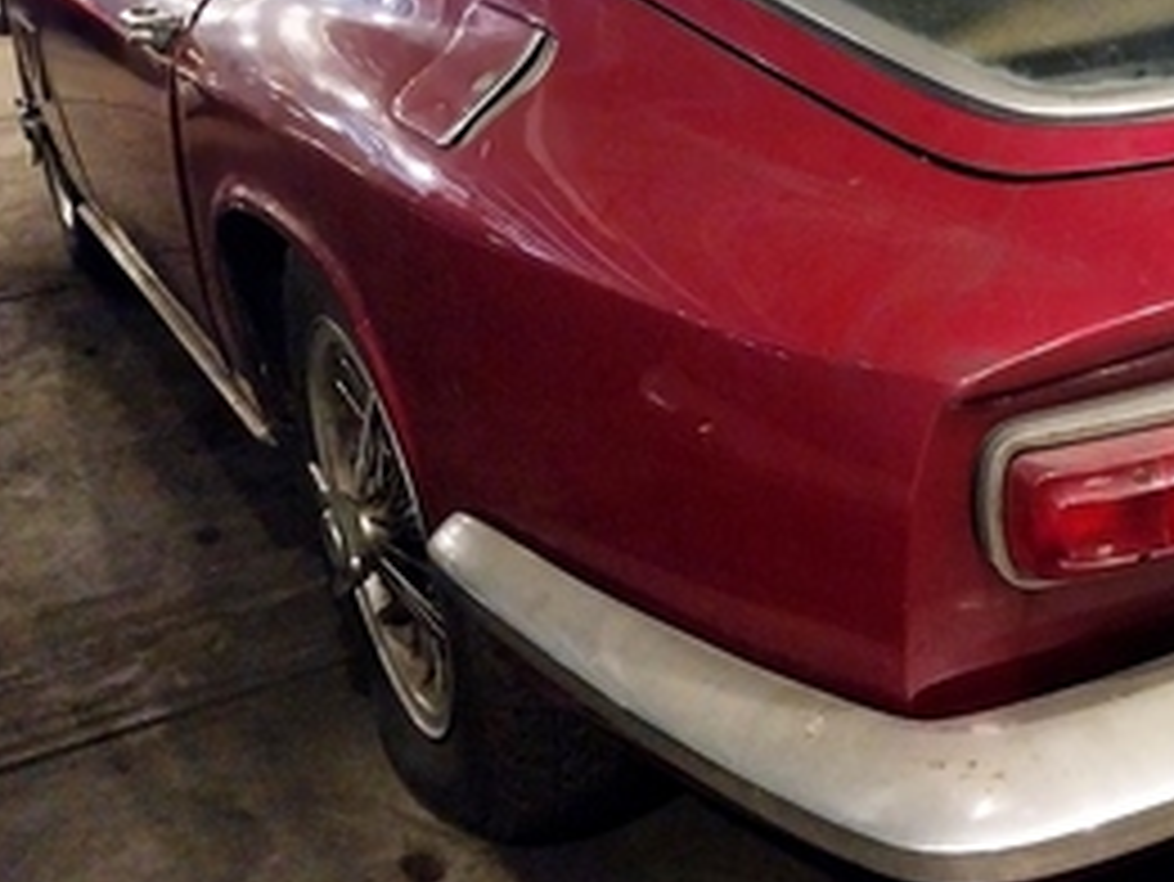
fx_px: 1798
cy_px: 243
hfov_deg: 33.2
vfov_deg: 27.2
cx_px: 1163
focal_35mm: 53
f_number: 1.8
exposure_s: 1/25
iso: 1000
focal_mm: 4
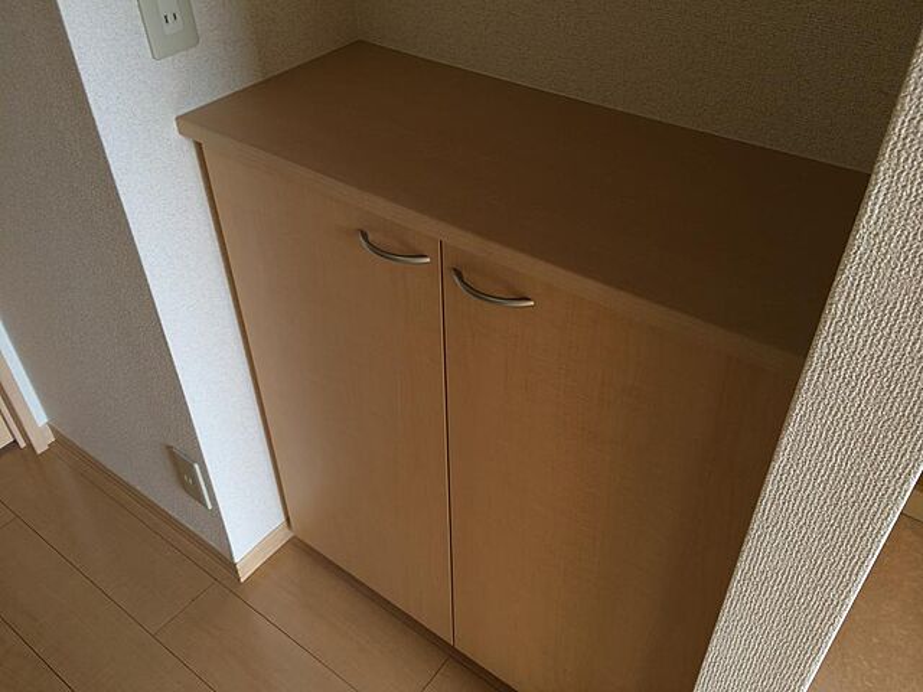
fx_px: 800
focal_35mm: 30
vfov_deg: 46.8
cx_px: 462
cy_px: 346
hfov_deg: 60.0
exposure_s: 1/50
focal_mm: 4.12
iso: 40
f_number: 2.2
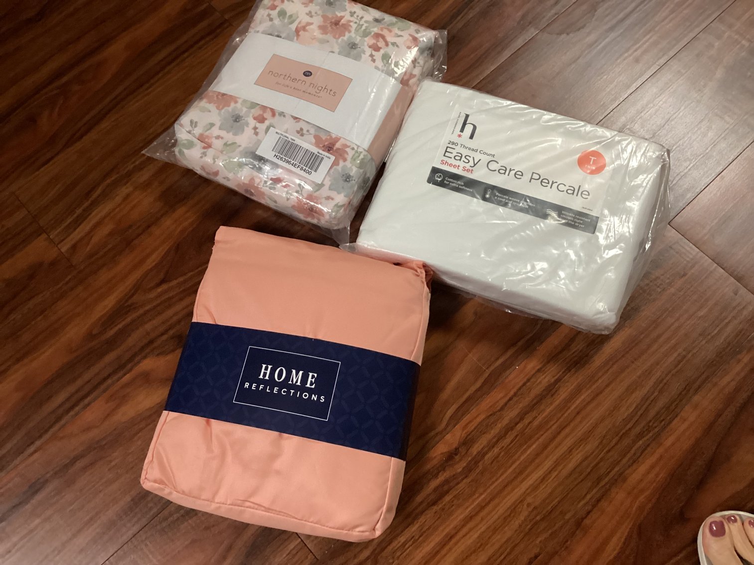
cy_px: 282
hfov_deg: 58.3
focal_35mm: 31
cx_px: 377
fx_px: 675
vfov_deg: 45.4
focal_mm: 3.3
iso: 320
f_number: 2.4
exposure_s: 1/40
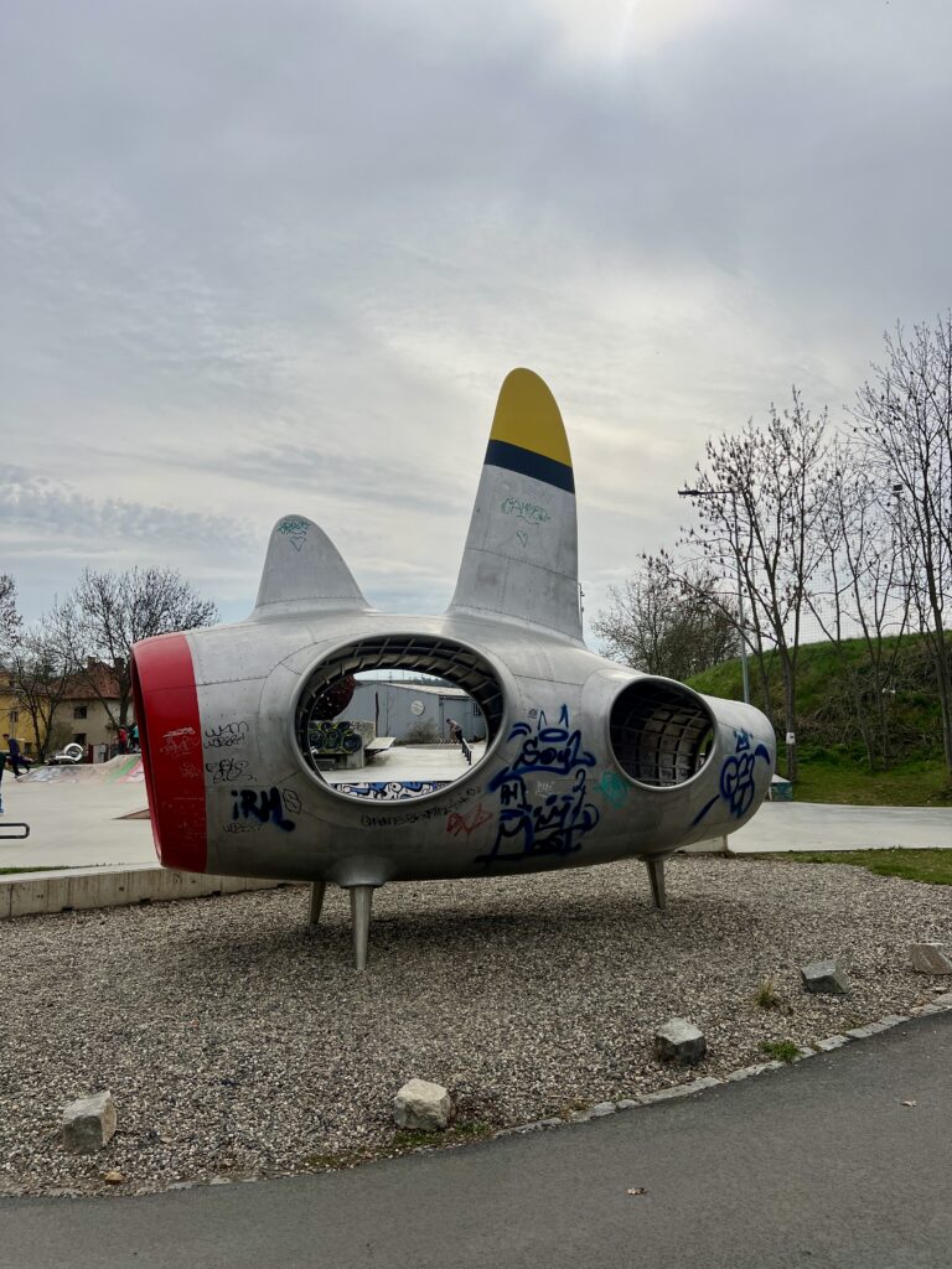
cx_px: 476
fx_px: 953
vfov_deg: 67.3
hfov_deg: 53.1
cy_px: 634
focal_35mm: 26
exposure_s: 1/11364
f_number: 1.5
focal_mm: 5.7
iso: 50
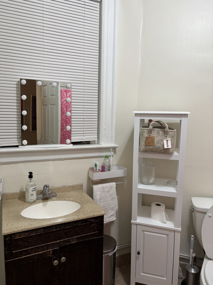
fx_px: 214
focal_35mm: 26
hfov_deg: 53.0
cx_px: 106
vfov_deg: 67.4
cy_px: 142
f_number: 1.6
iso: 160
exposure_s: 1/60
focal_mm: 5.96
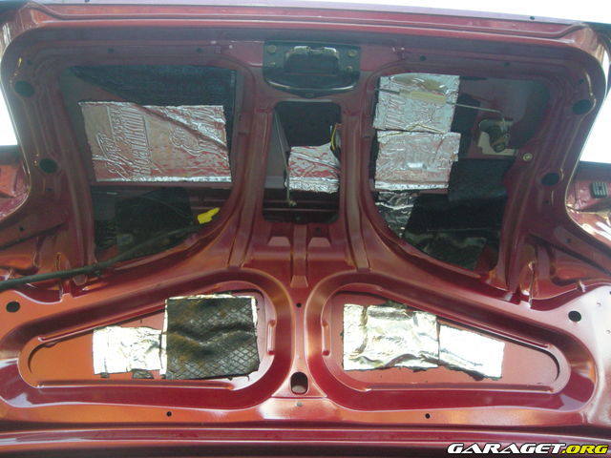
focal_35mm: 35
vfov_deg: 40.7
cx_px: 306
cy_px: 229
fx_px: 618
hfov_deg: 52.6
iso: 259
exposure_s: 1/50.8
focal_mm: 5.7
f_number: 2.8
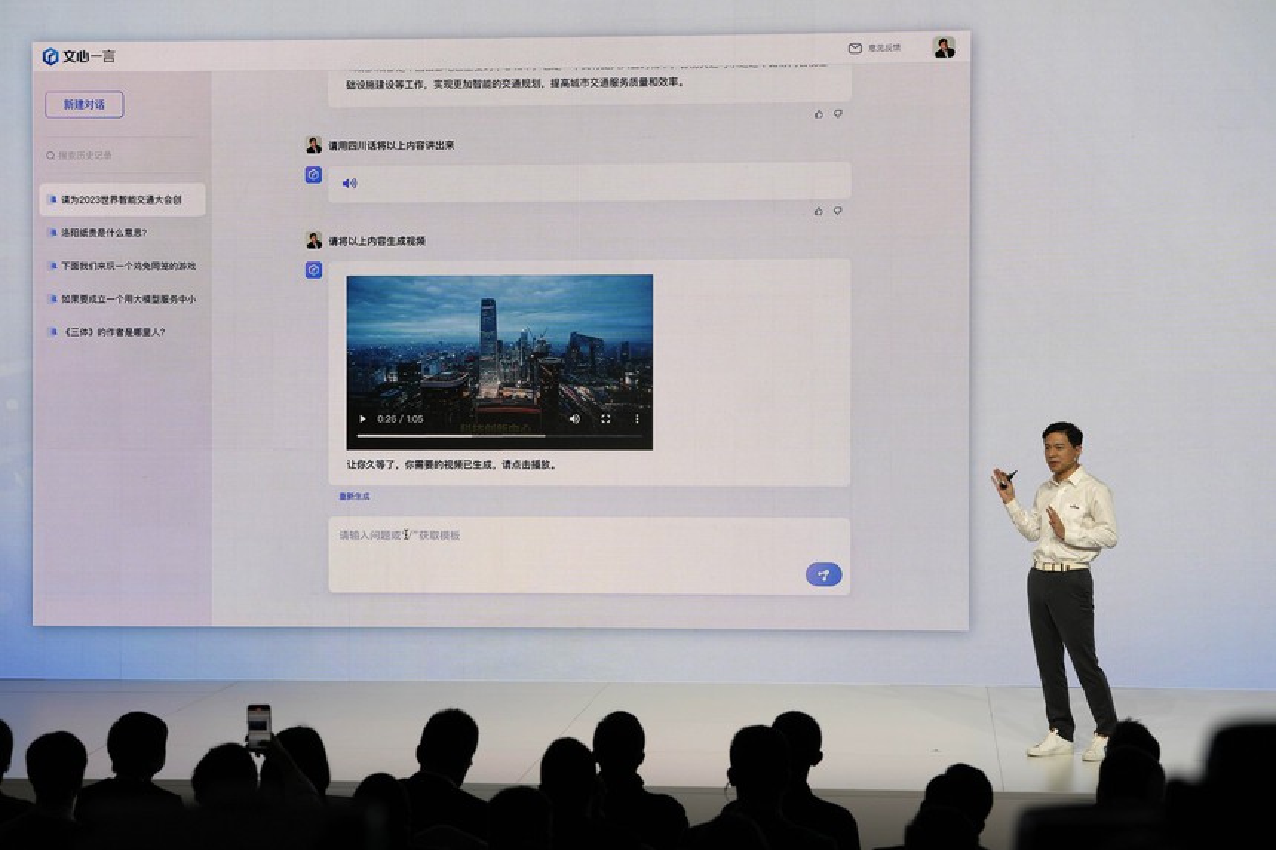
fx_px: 2835
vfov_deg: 17.1
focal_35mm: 80
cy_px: 425
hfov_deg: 25.4
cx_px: 638
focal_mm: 80
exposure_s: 1/320
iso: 400
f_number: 4
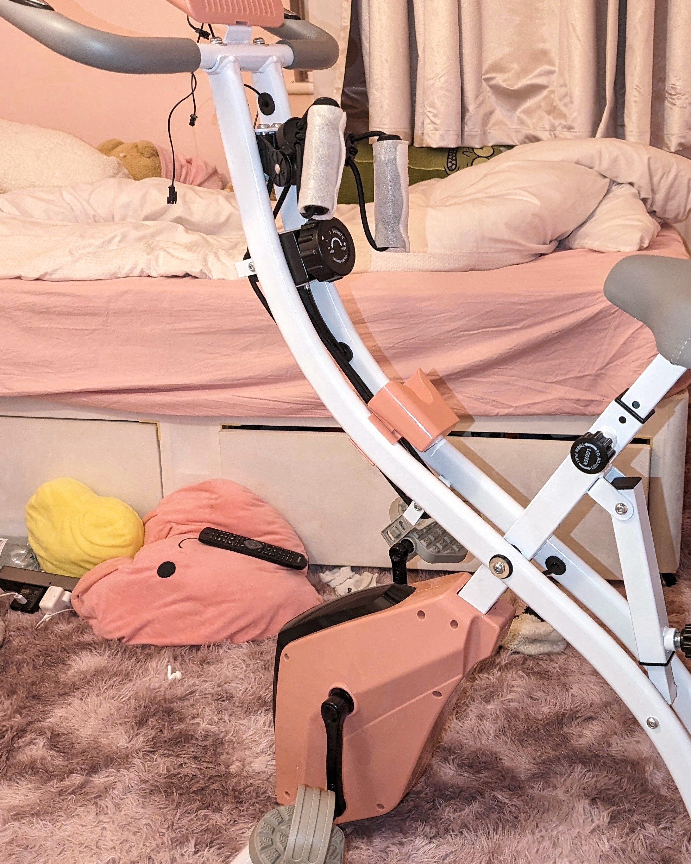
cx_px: 488
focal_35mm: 39
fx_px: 997
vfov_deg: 46.8
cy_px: 393
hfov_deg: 37.6
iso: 1185
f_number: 1.85
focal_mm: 6.81
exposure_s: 1/83.9
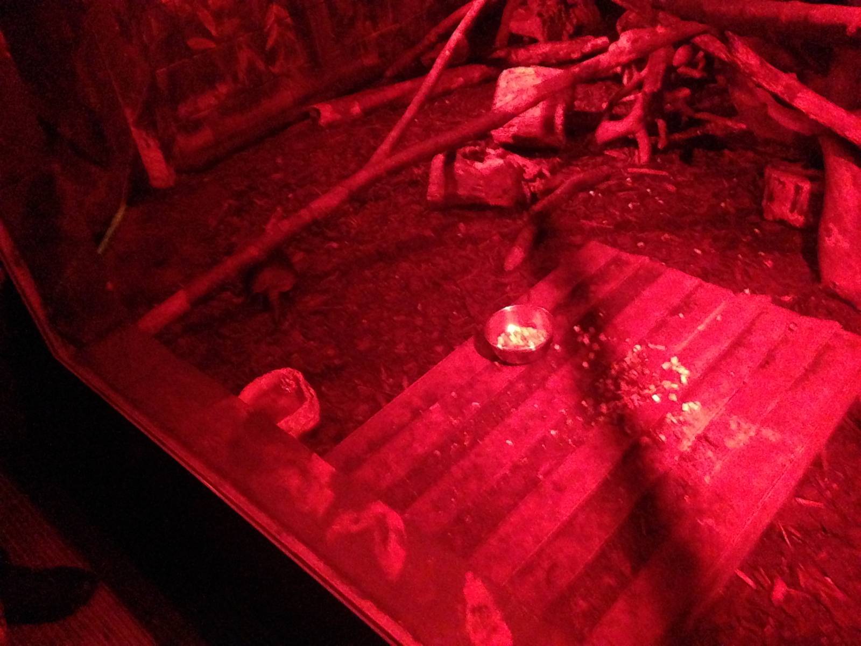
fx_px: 1642
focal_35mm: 66
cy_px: 323
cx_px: 430
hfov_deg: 29.4
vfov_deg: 22.3
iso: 2000
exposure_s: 1/15
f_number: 2.4
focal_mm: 4.12
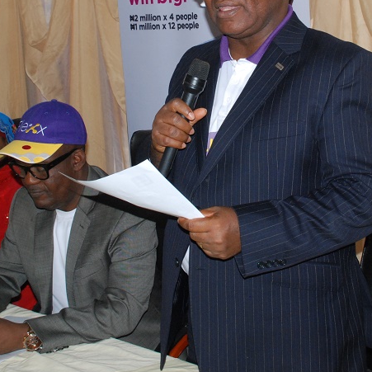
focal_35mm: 70
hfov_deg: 24.6
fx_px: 851
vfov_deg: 24.4
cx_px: 214
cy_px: 91
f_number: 10
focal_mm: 24
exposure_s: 1/125
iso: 640
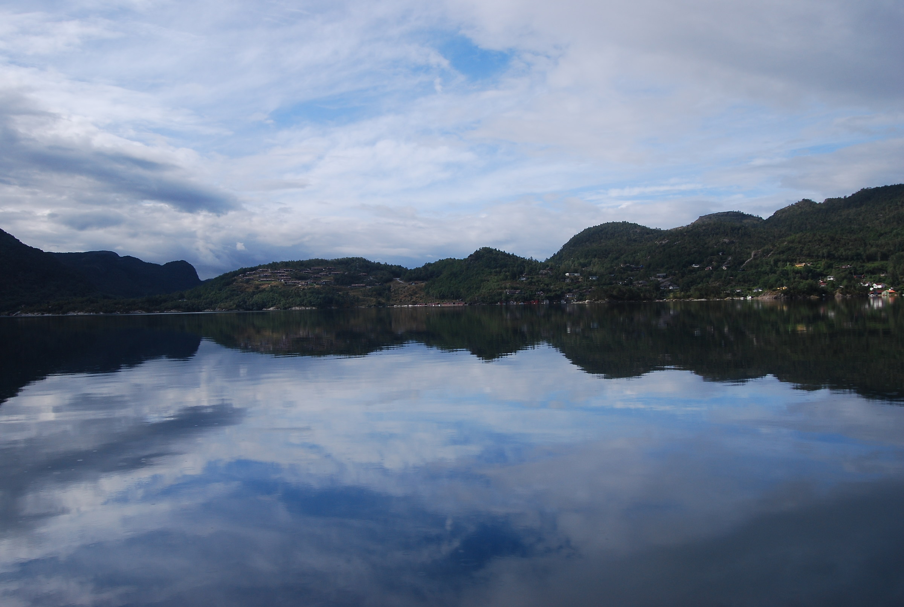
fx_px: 830
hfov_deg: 57.1
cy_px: 304
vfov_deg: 40.1
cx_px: 452
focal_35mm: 33
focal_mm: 22
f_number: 9
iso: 200
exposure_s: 1/160
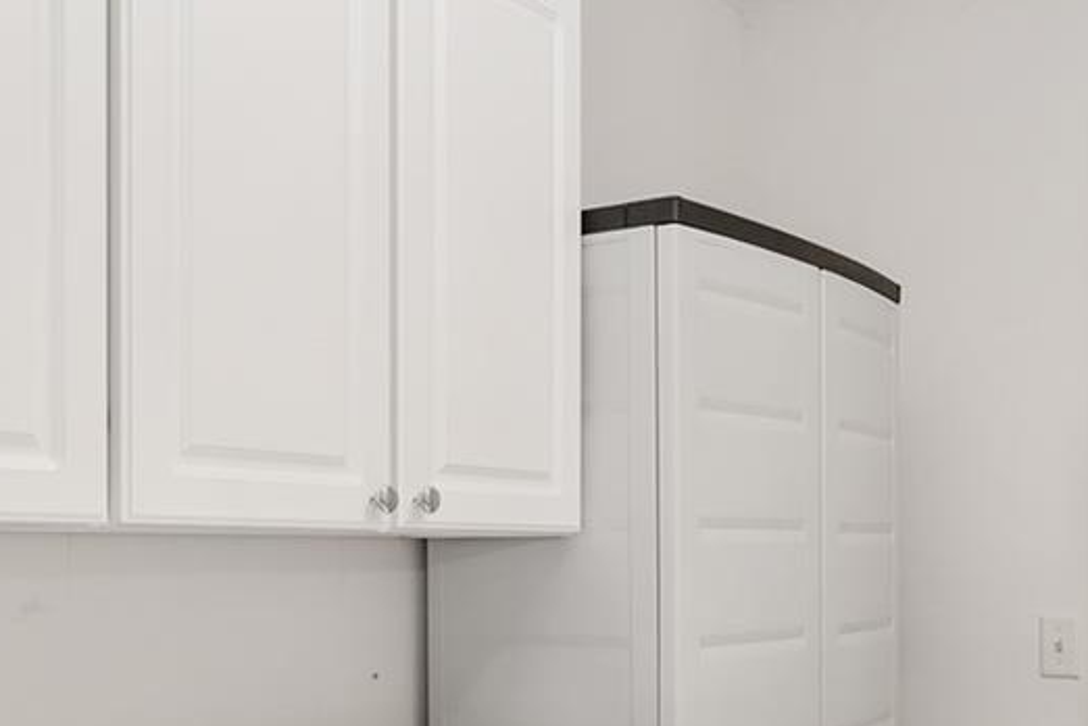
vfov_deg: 28.0
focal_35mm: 47
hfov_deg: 41.1
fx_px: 1427
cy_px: 561
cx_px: 744
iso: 320
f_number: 8
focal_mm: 15.4
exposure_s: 1/8
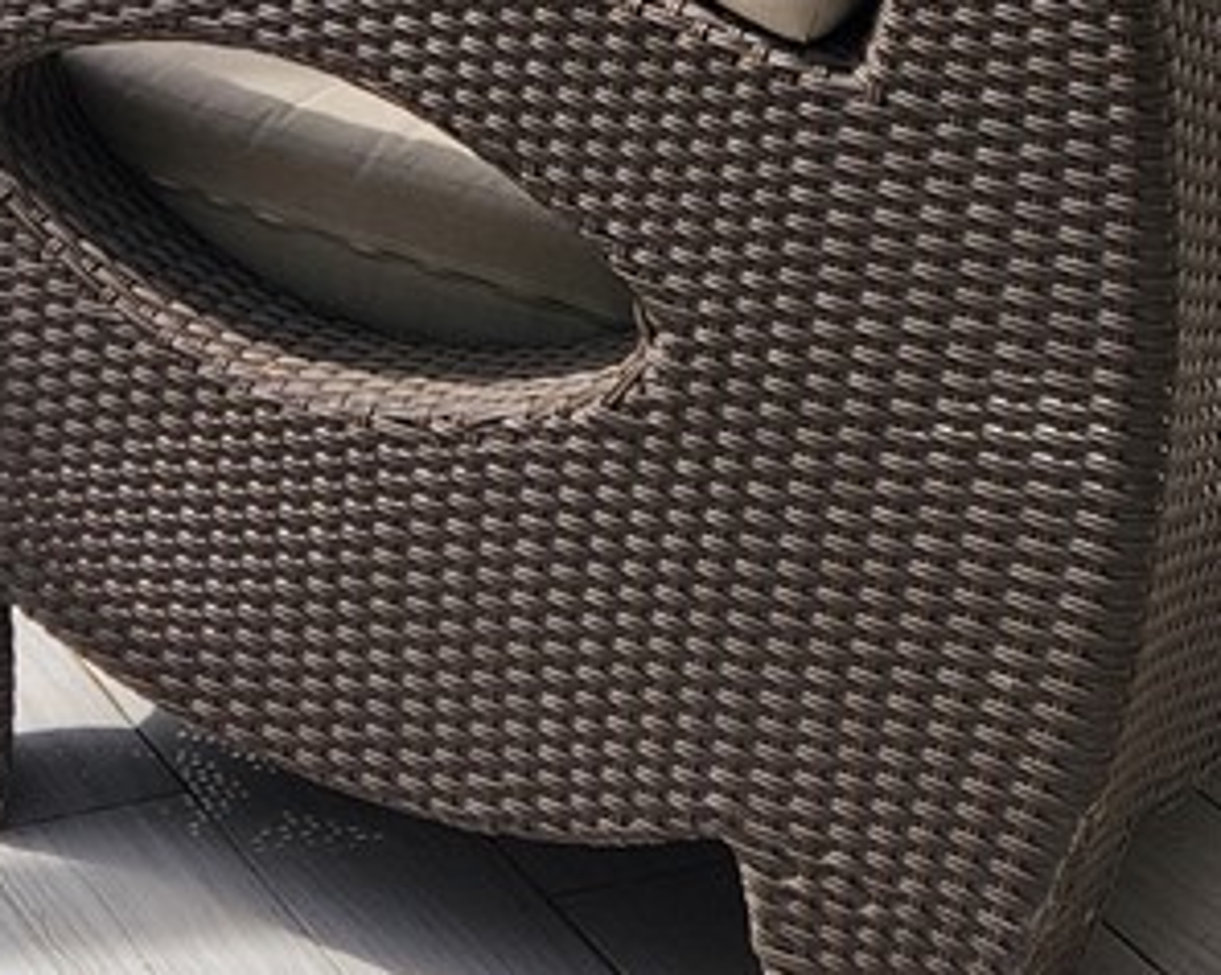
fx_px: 4368
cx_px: 218
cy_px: -790
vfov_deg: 11.7
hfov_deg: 15.8
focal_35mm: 121
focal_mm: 5.4
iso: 20
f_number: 1.8
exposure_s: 1/648
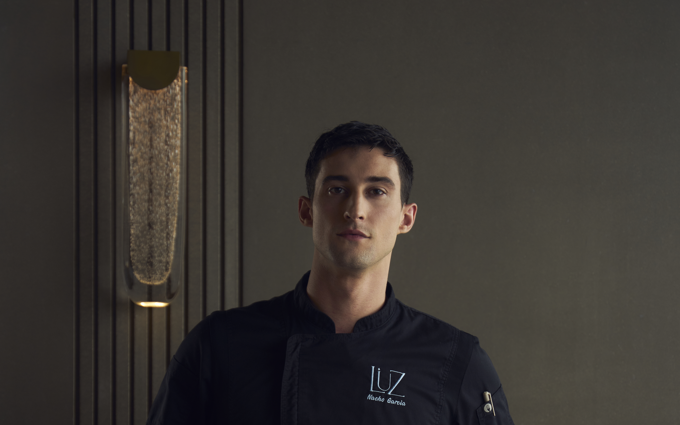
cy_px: 343
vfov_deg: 14.1
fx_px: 1705
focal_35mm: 92
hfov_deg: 22.6
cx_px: 340
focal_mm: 60
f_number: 2.8
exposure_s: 1/125
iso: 200
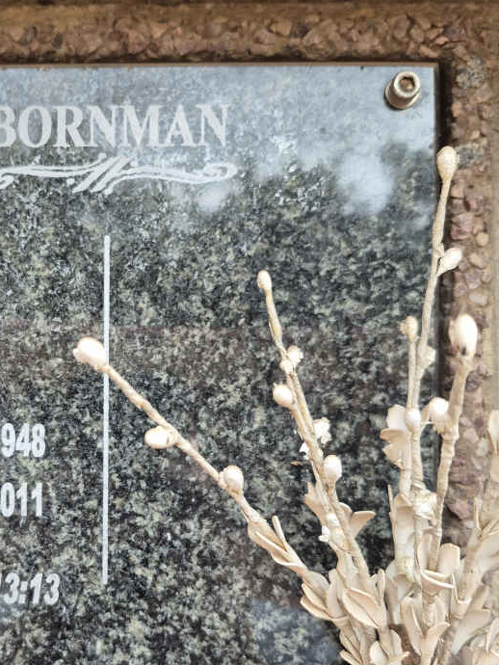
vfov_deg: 46.4
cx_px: 138
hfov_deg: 35.3
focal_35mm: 40
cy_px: 412
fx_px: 768
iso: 100
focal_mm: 5.4
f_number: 1.8
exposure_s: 1/180
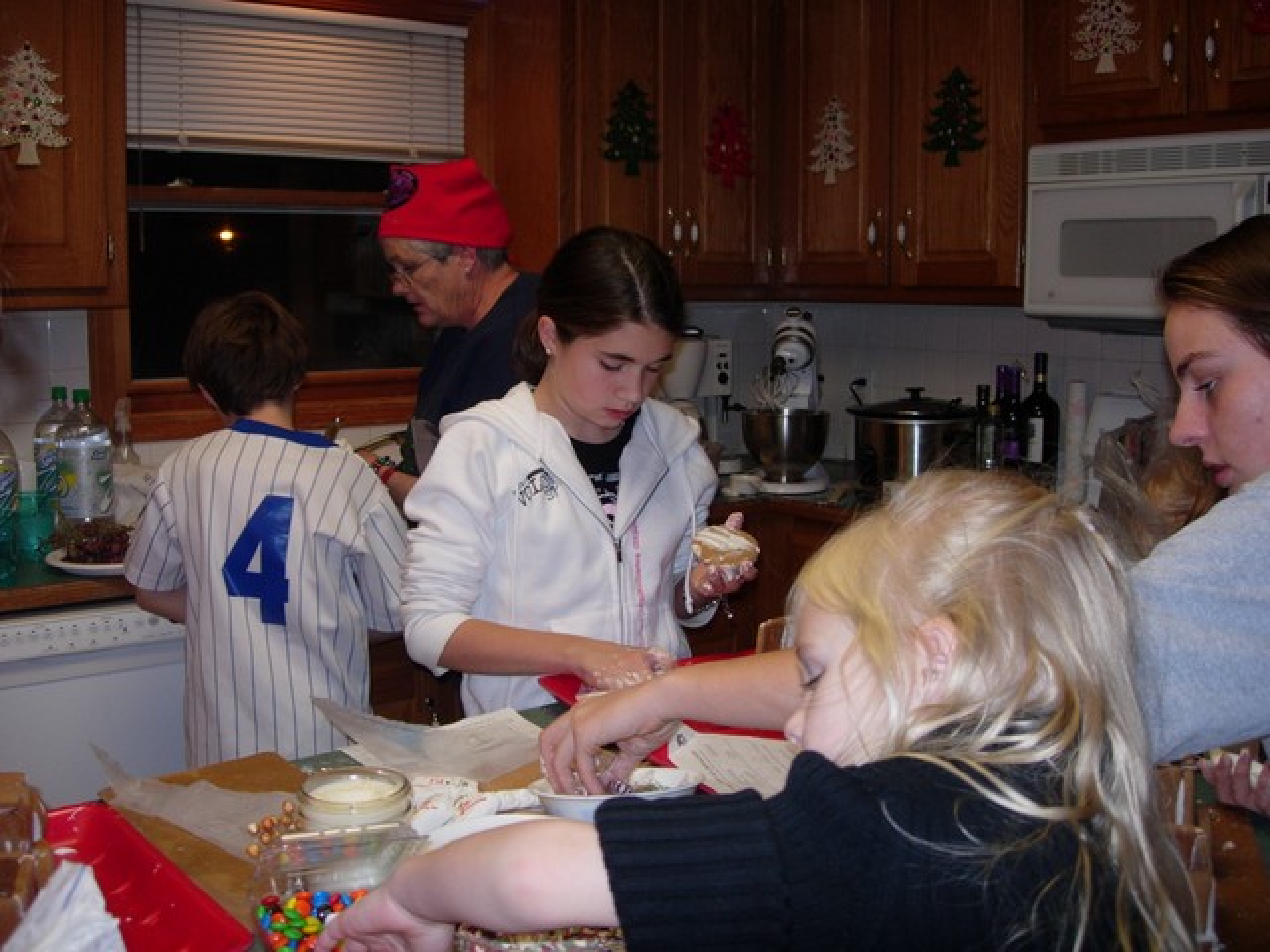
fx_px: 1394
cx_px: 635
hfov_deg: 49.0
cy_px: 476
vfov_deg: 37.7
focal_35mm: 38
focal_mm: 7.8
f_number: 2.8
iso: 79
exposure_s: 1/64
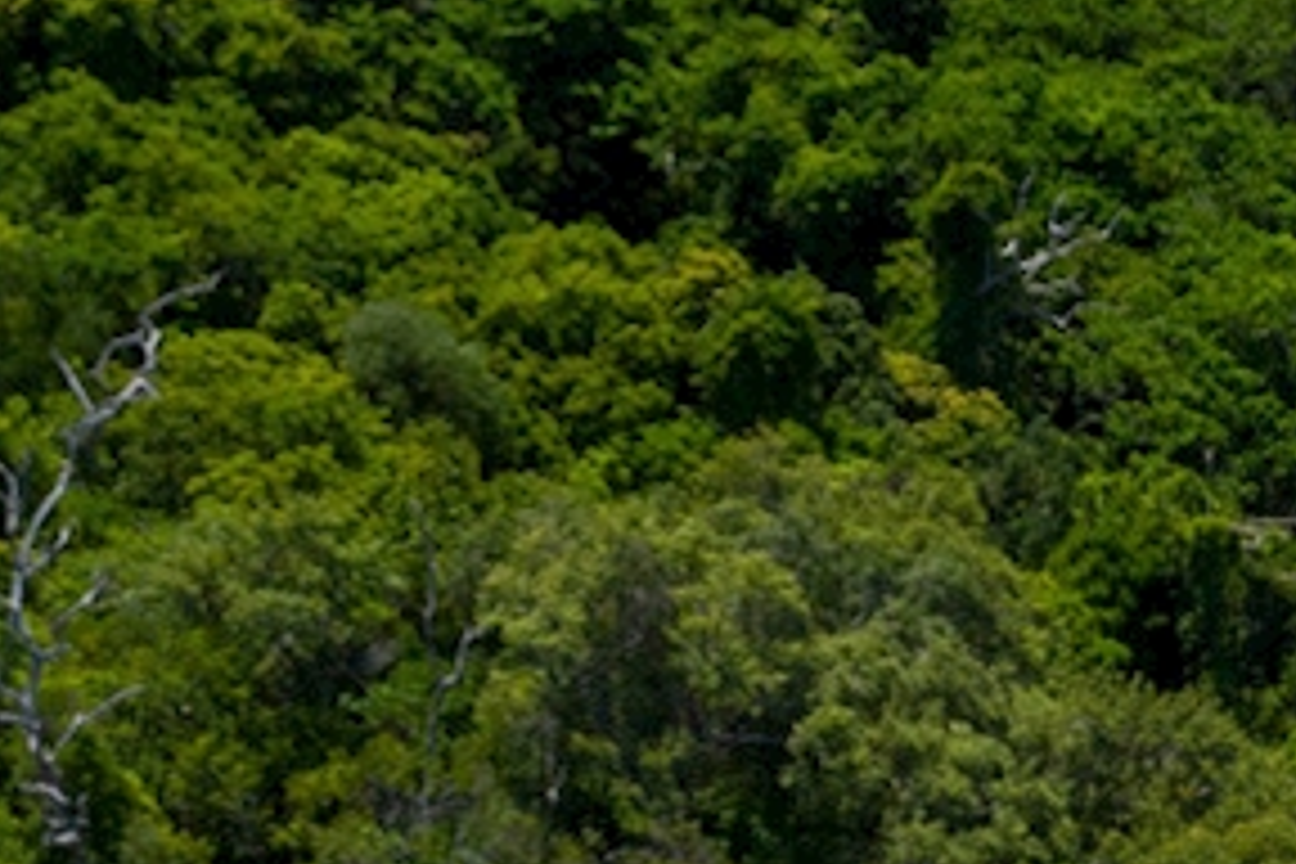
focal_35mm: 146
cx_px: 3010
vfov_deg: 9.0
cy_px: 1514
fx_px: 5256
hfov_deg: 11.7
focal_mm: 10.26
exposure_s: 1/50
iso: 100
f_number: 5.6
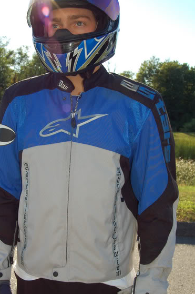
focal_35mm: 43
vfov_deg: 45.5
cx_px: 79
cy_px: 154
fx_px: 350
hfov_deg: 31.1
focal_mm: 20
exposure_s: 1/500
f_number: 5.6
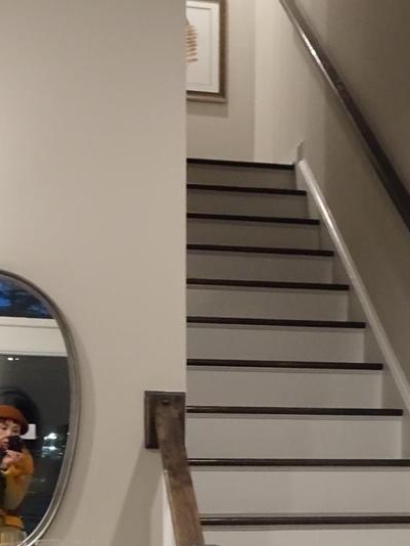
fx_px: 1089
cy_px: 540
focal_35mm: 69
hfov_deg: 21.2
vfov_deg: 26.7
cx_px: 295
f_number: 3.5
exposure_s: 1/30
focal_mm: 4.1
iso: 640
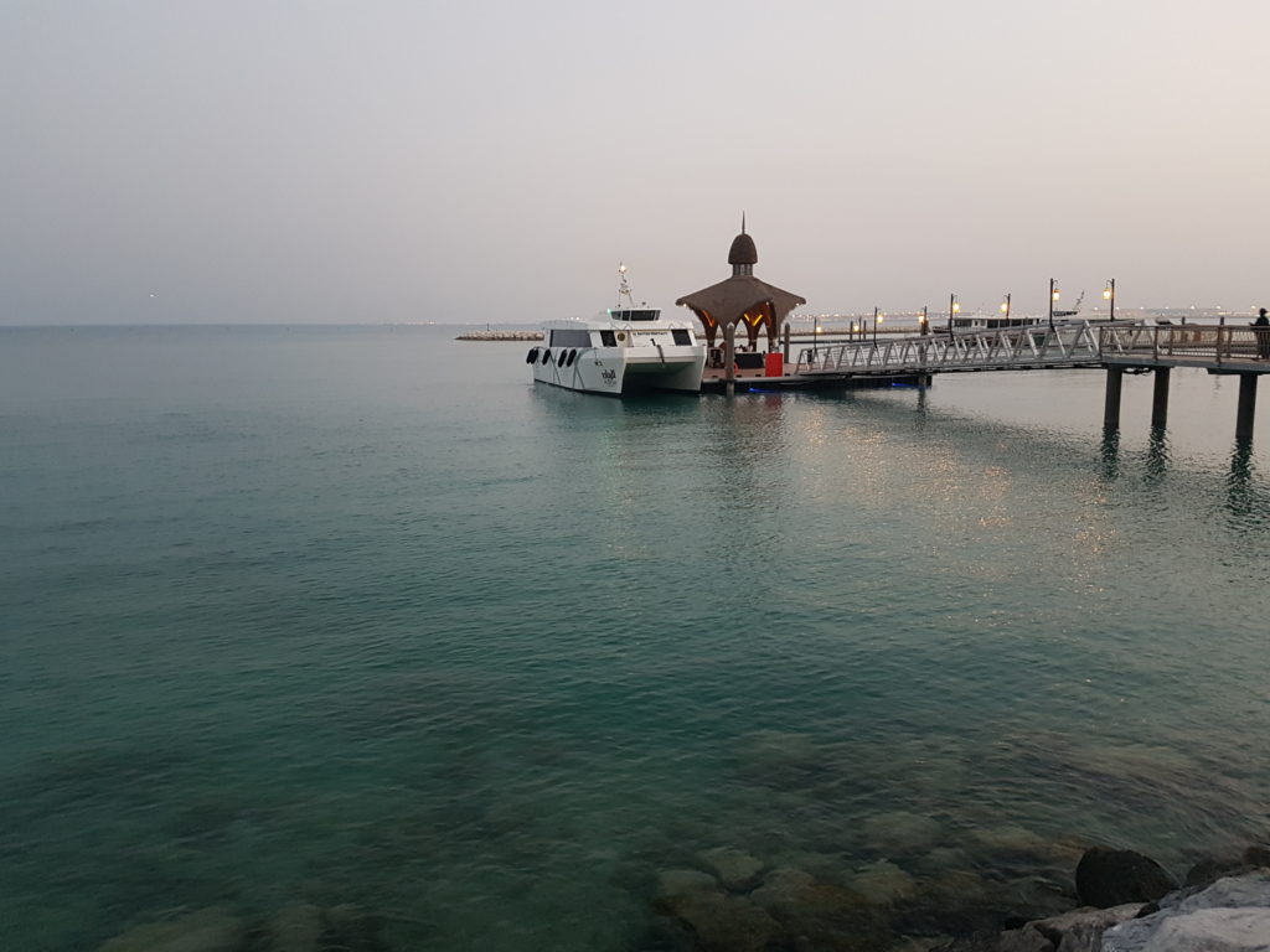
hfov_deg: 67.3
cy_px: 476
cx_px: 635
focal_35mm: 26
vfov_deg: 53.1
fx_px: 954
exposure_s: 1/25
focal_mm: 4.2
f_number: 1.7
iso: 250
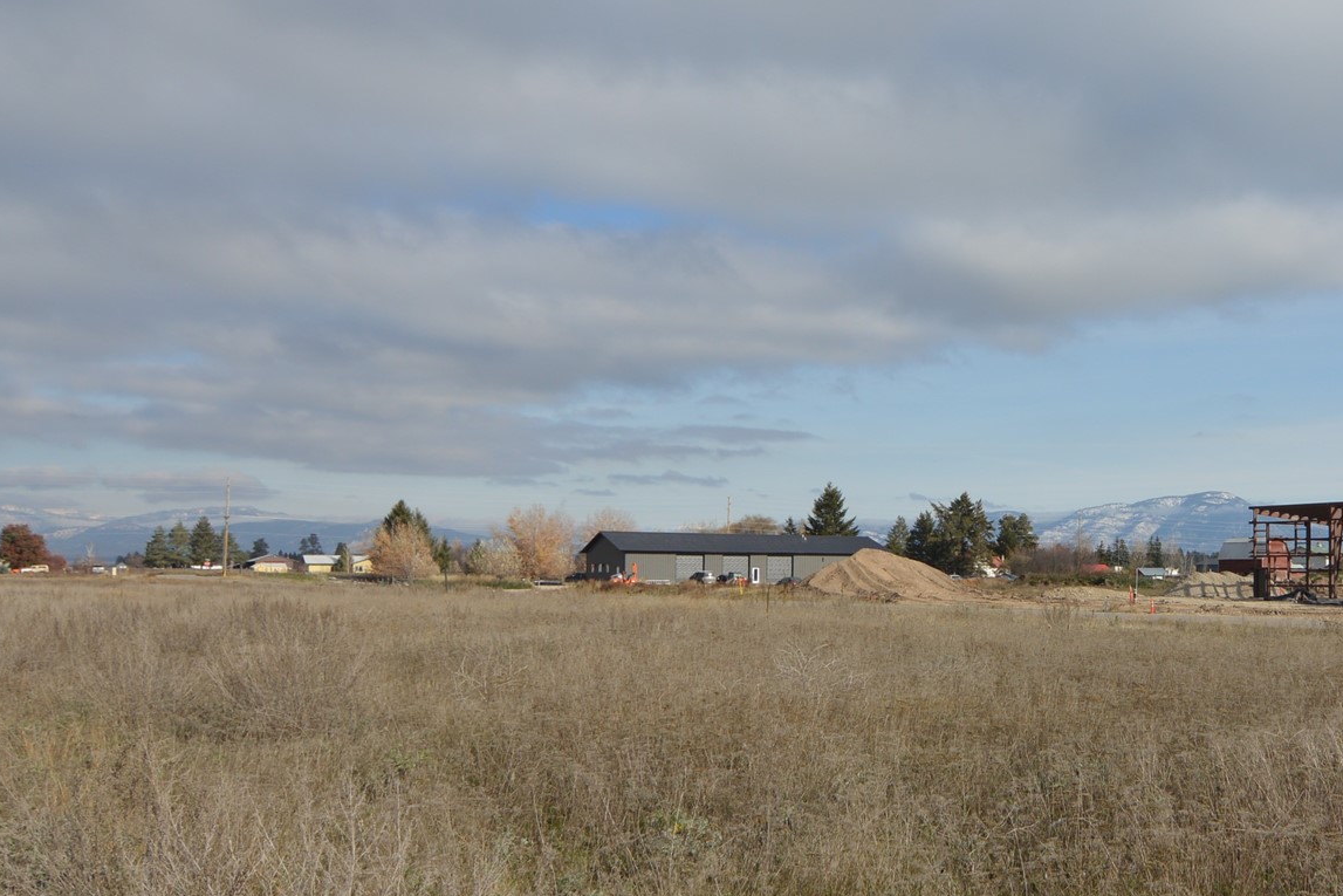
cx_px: 1101
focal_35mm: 37
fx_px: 1378
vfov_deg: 35.8
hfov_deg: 48.6
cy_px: 546
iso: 100
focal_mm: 13
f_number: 9
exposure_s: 1/320
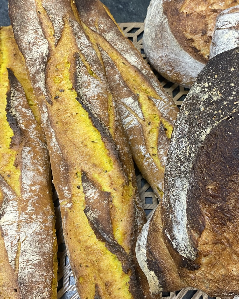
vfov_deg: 44.8
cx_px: 154
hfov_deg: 36.2
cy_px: 136
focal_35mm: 41
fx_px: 363
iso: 100
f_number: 1.8
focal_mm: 4.25
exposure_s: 1/50
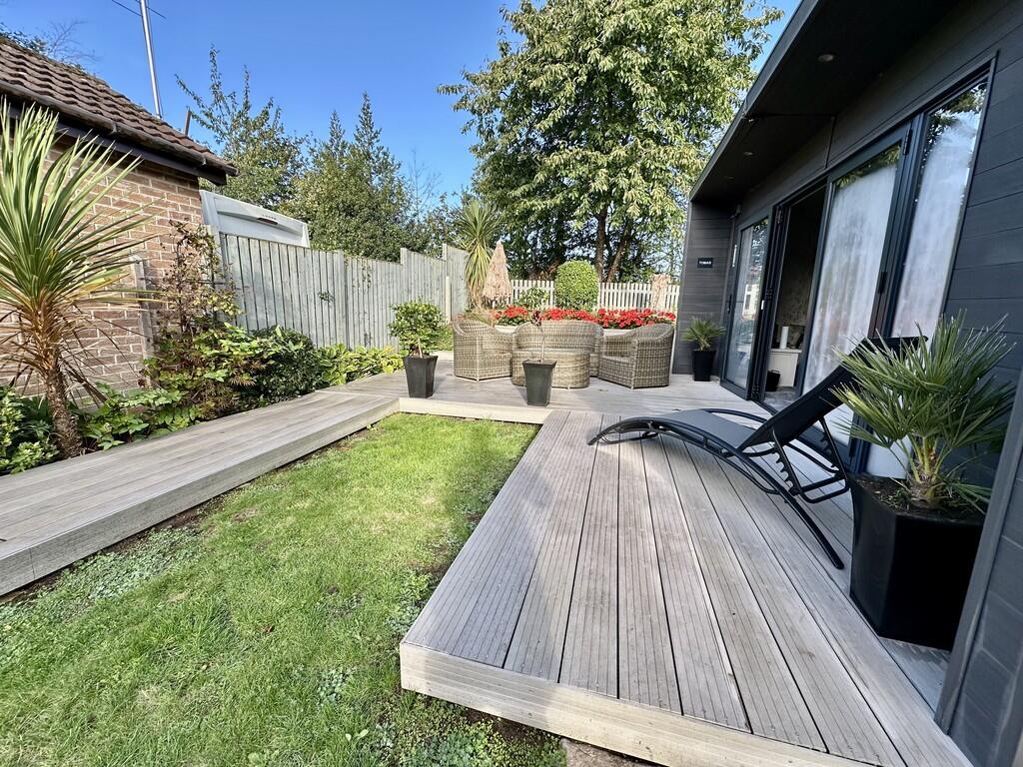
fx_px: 414
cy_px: 384
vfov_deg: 85.7
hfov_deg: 102.1
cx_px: 512
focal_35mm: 14
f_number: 2.2
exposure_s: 1/355
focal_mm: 2.22
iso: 40
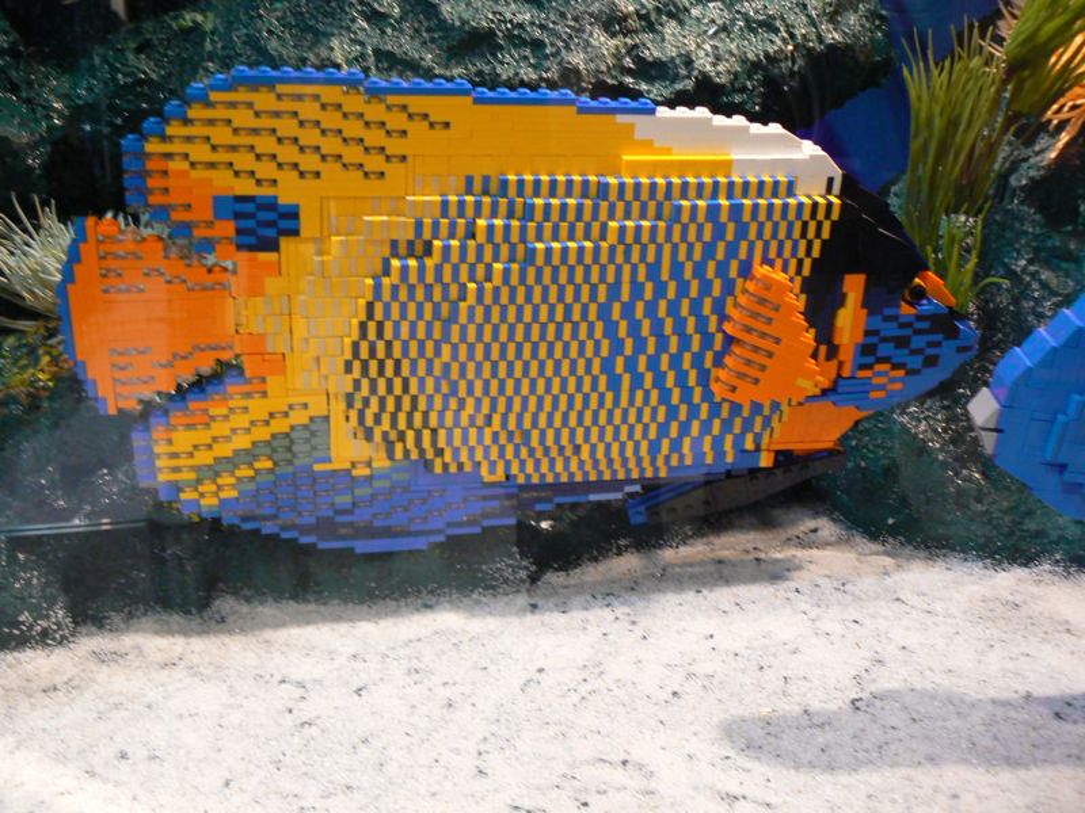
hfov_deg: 51.4
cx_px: 542
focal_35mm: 36
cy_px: 406
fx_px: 1128
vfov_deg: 39.7
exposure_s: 1/30
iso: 200
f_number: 2.8
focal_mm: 6
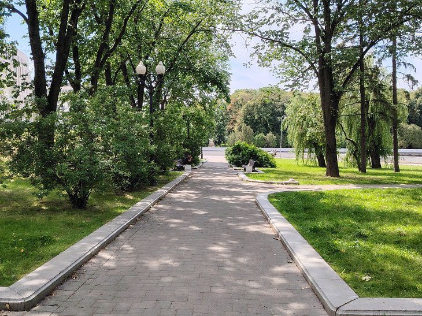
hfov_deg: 54.0
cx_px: 211
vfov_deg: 41.8
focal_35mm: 34
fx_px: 414
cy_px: 158
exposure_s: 1/714
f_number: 1.75
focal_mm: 5.25
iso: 100
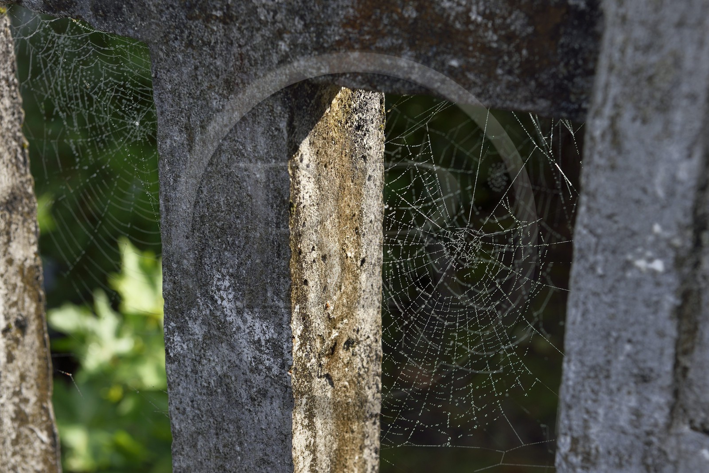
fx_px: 1142
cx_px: 354
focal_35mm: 58
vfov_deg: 23.4
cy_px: 236
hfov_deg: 34.5
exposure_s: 1/200
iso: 200
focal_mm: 58
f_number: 9
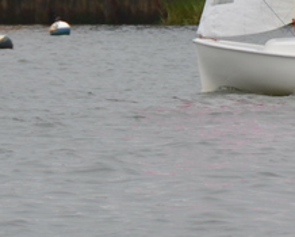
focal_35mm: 1120
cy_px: -200
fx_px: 9792
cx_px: 409
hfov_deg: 1.7
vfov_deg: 1.4
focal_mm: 170
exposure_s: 1/800
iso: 200
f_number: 6.3
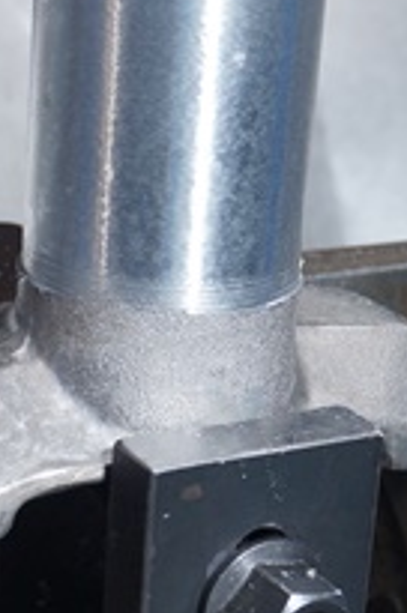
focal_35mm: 123
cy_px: 468
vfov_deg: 16.6
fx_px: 2093
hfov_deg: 11.1
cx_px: 145
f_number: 4.5
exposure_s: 1/30
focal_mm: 28
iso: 200
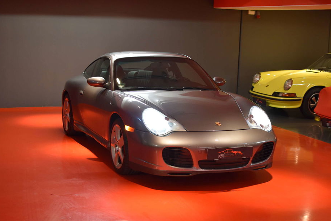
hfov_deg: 34.2
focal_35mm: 59
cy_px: 123
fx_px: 538
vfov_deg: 23.2
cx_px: 157
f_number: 2.8
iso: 800
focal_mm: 35
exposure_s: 1/60
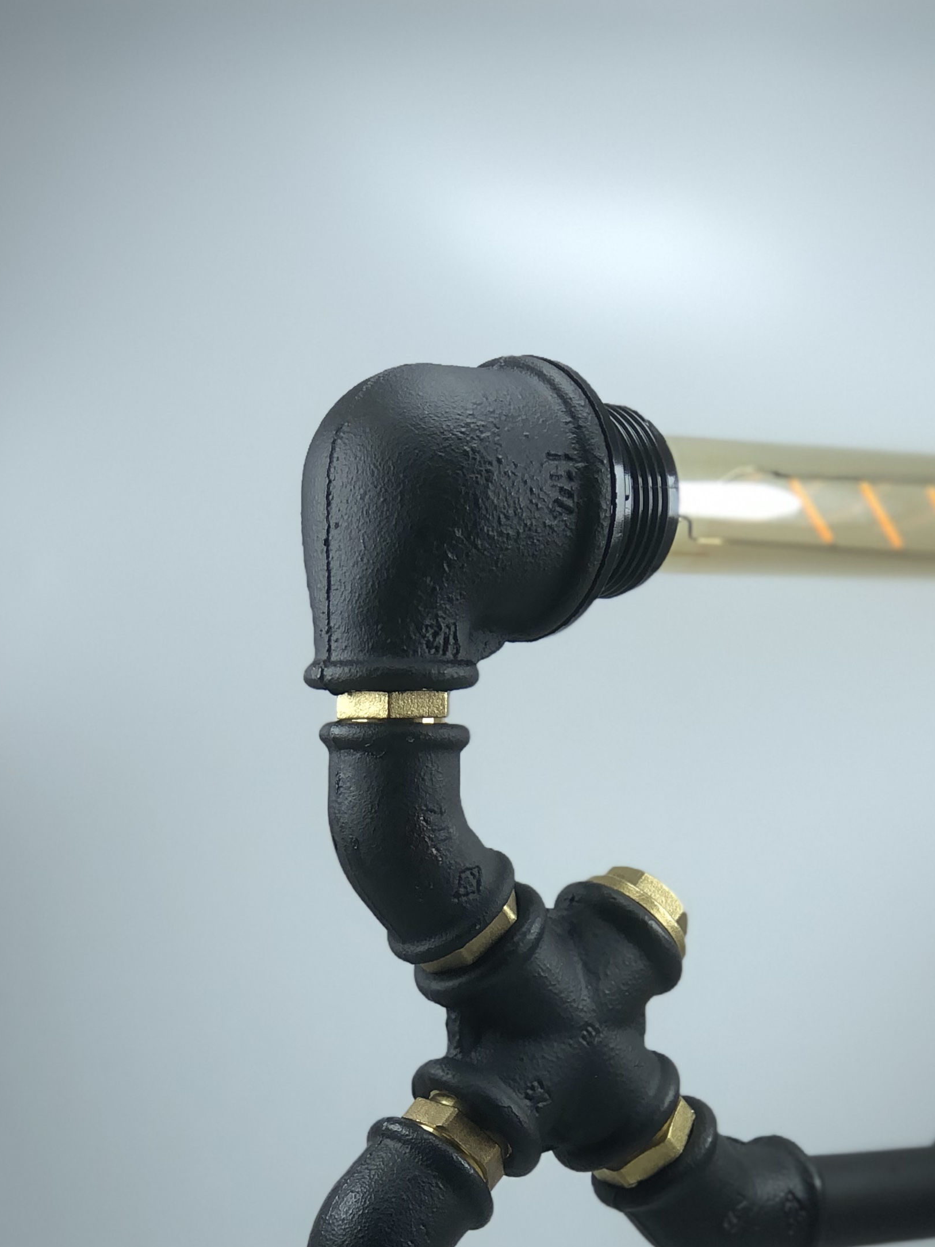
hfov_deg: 14.0
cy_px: 1044
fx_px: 3818
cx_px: 521
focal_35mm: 106
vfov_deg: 18.3
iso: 20
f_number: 2.8
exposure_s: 1/115
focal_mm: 6.6
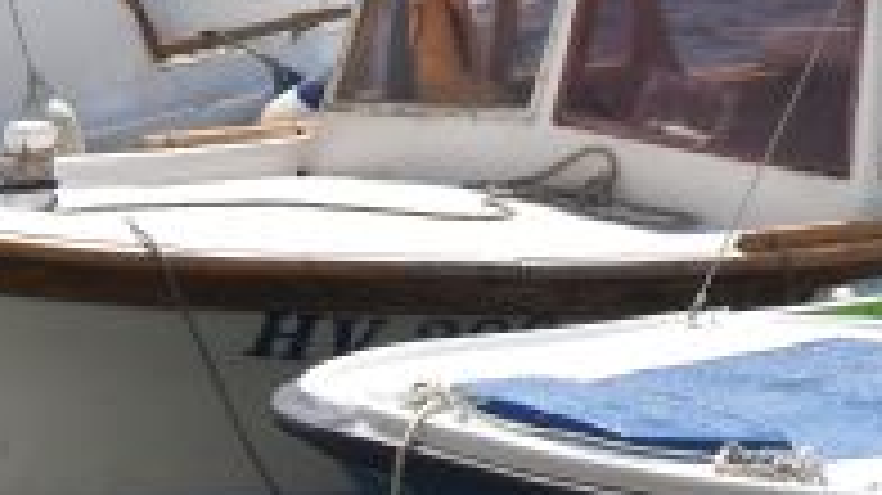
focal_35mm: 197
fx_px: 4605
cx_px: 1053
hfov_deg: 10.8
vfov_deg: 5.9
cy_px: -614
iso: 200
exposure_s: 1/400
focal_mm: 24
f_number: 10
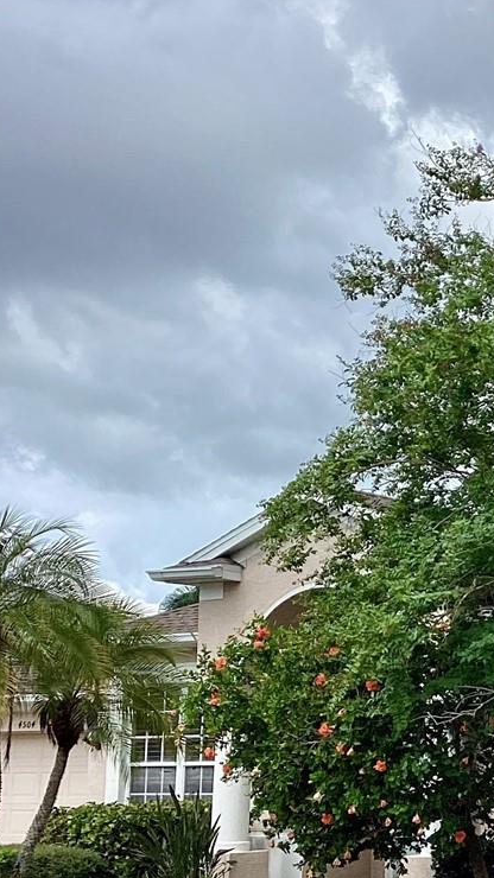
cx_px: 677
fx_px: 1701
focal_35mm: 73
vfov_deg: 29.0
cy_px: 472
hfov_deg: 15.6
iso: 25
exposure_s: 1/1508
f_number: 2.4
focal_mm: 3.3
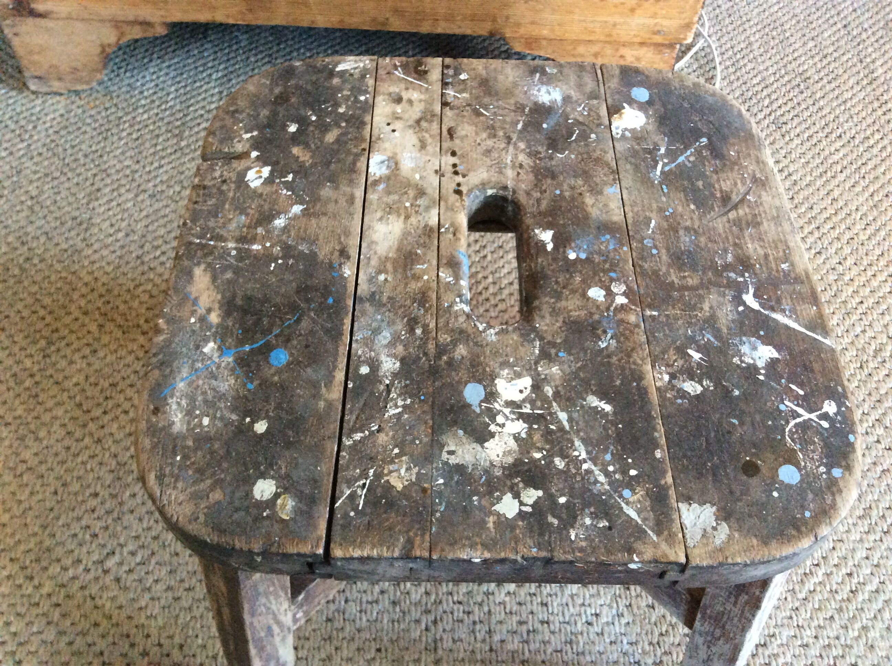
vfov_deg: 44.1
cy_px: 333
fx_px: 823
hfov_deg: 56.9
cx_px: 446
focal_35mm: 32
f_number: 2.4
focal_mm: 3.3
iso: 320
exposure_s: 1/17
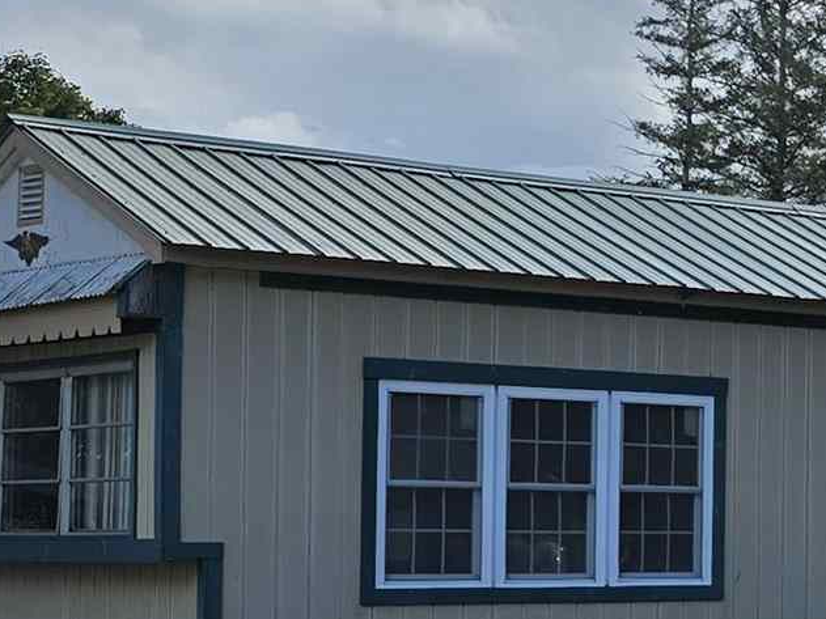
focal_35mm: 112
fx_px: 2672
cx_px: 1223
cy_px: 408
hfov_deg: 16.1
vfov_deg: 13.2
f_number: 1.7
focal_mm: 6.3
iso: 12
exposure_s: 1/1242
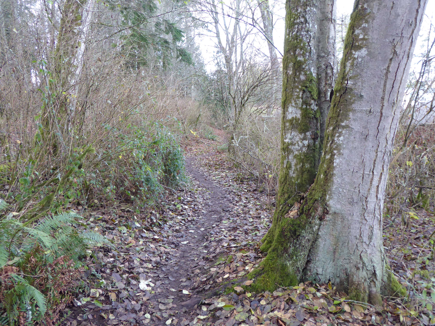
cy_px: 163
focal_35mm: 29
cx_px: 218
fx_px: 364
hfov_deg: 61.7
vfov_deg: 48.2
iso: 320
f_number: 3.5
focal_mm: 5
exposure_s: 1/60
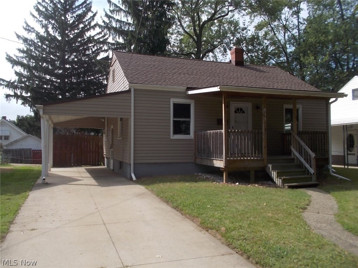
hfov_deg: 61.7
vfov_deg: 48.2
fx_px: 300
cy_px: 134
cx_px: 179
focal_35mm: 29
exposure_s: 1/800
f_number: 3.3
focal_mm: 4.1
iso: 80
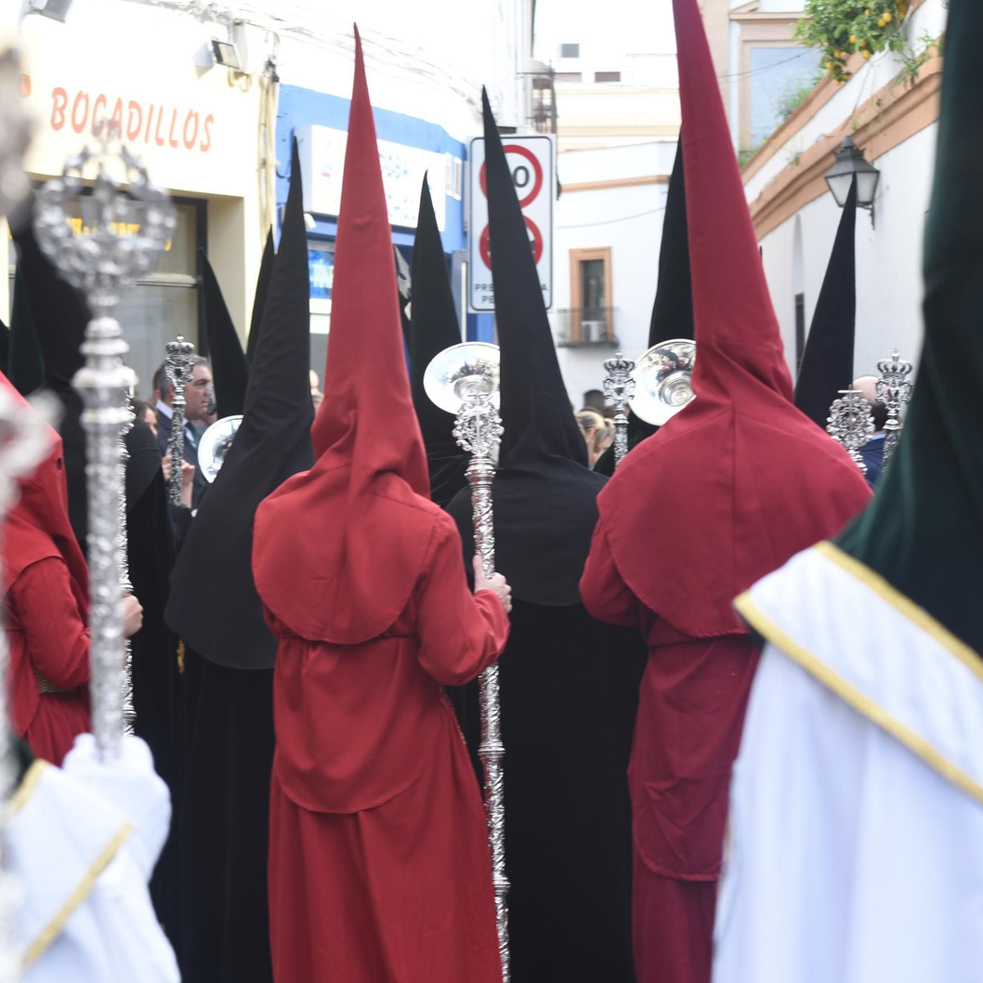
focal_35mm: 90
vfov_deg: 19.3
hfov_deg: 19.3
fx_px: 2892
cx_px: 449
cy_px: 490
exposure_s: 1/160
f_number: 5
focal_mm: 70
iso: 560
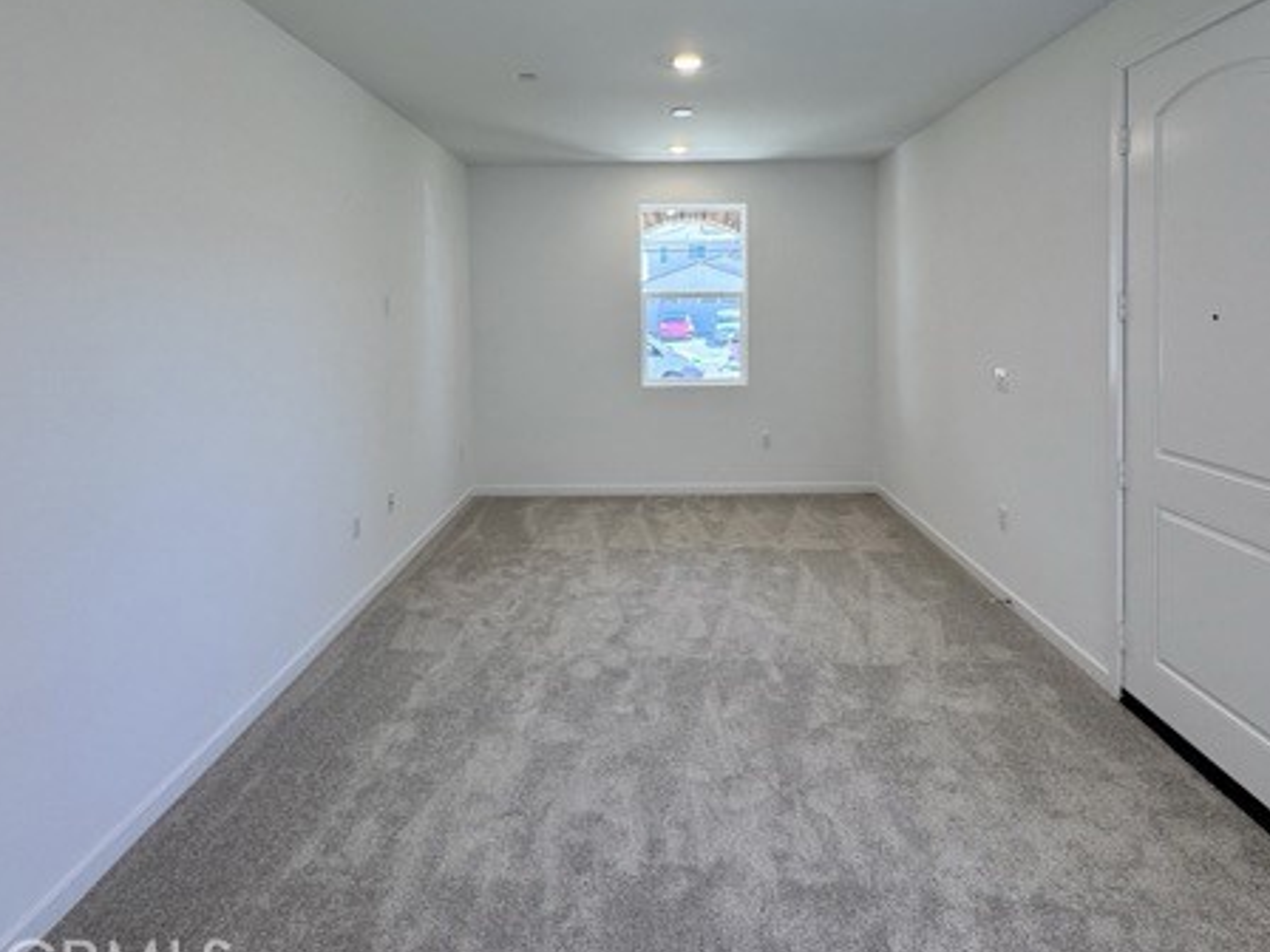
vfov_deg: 64.4
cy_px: 326
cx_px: 658
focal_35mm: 20
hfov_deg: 81.7
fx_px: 734
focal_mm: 2.22
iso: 100
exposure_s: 1/120
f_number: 2.2
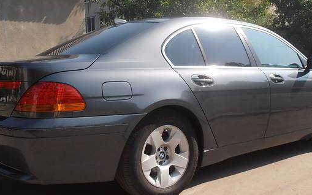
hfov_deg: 40.3
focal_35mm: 50
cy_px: 109
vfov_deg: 25.8
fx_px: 425
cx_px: 164
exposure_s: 1/800
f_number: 3.5
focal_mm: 5.2
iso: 80
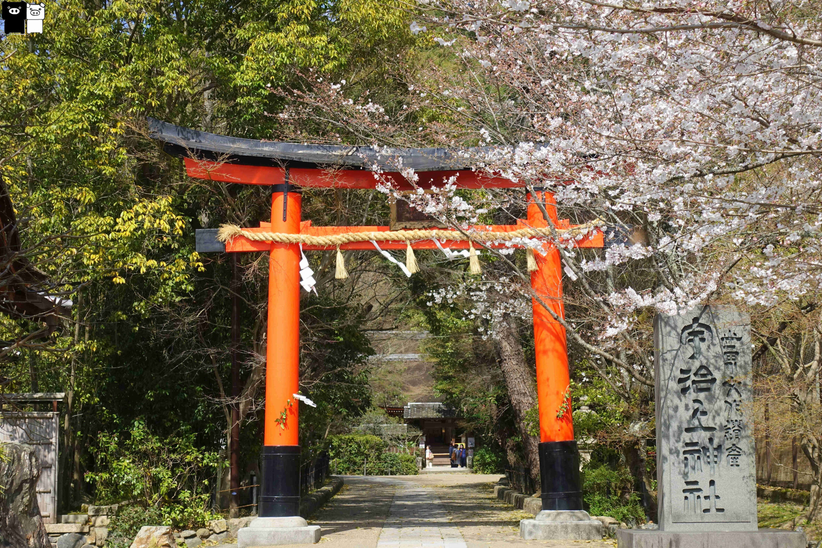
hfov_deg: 31.9
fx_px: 1439
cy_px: 291
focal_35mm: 63
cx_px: 437
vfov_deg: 21.6
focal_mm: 21.39
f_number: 4
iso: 125
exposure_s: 1/800
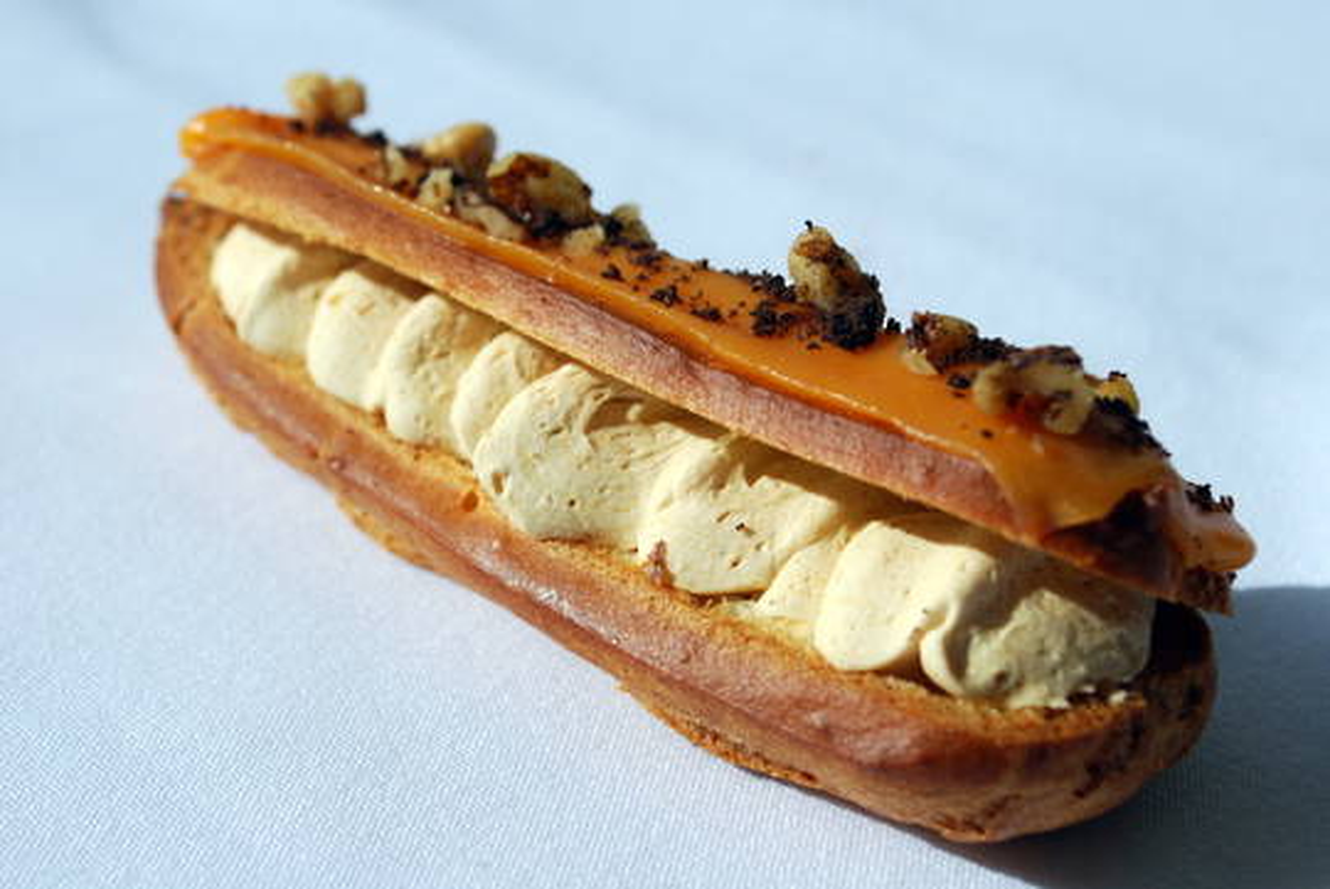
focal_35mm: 60
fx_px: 2218
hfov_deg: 33.4
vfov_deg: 22.7
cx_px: 665
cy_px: 444
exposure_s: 1/320
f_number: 8
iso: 100
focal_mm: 40
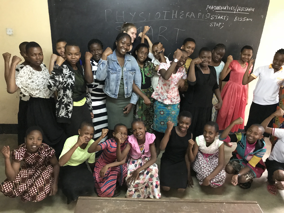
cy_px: 106
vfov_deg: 49.7
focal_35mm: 28
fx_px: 230
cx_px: 142
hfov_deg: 63.4
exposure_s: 1/4
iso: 80
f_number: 1.8
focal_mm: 3.99
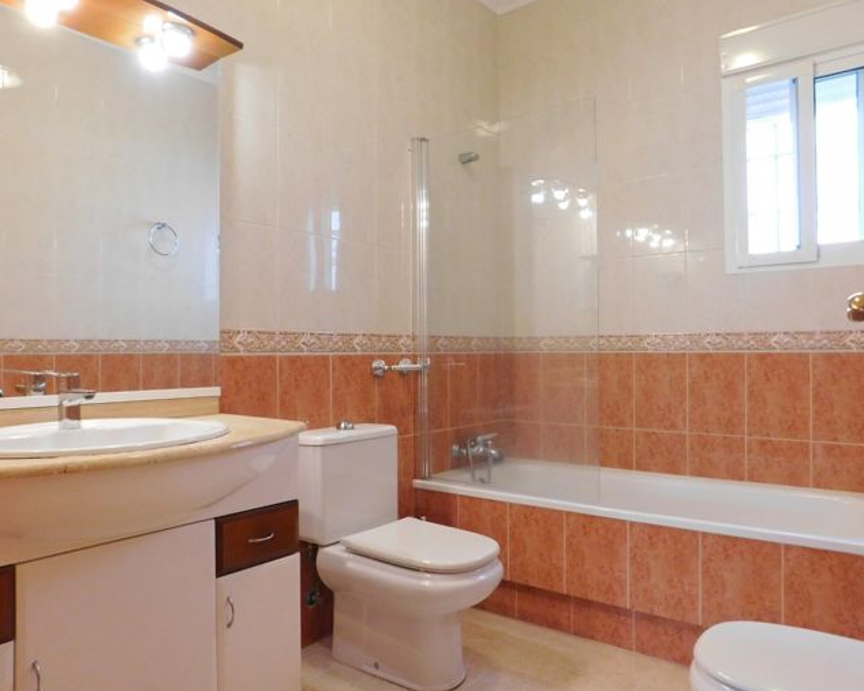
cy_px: 350
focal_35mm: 25
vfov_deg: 56.8
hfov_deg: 68.1
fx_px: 639
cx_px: 452
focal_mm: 4
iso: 280
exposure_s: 1/30
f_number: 3
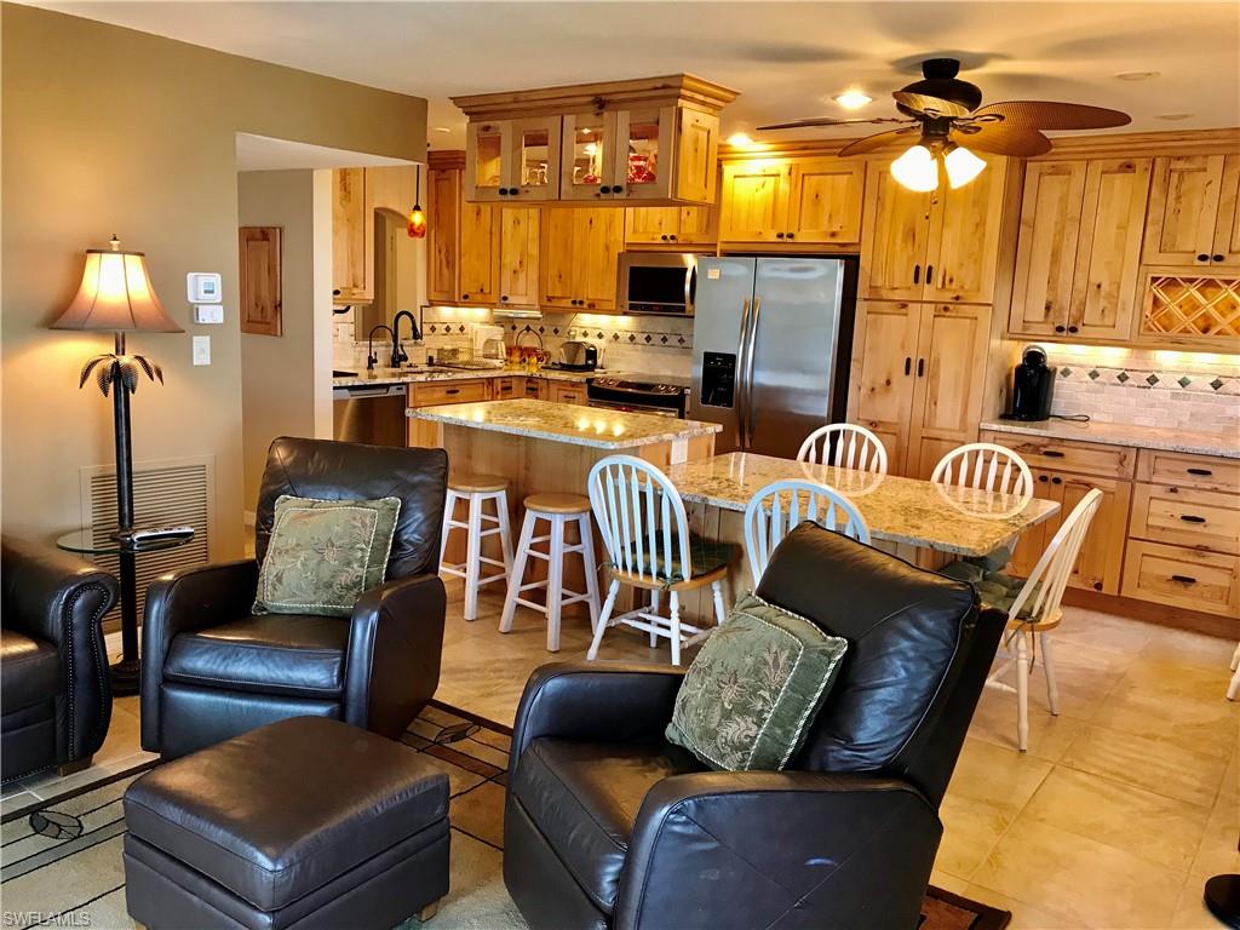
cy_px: 465
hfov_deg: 63.4
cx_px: 620
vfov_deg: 49.7
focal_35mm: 28
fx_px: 1003
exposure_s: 1/24
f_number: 1.8
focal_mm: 3.99
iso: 32
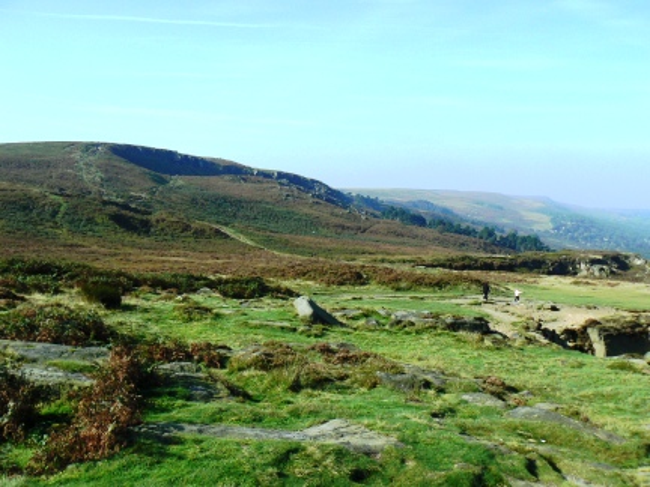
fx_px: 676
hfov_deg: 51.4
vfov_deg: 39.7
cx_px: 325
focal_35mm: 36
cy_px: 244
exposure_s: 1/800
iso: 80
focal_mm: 6
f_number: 4.5
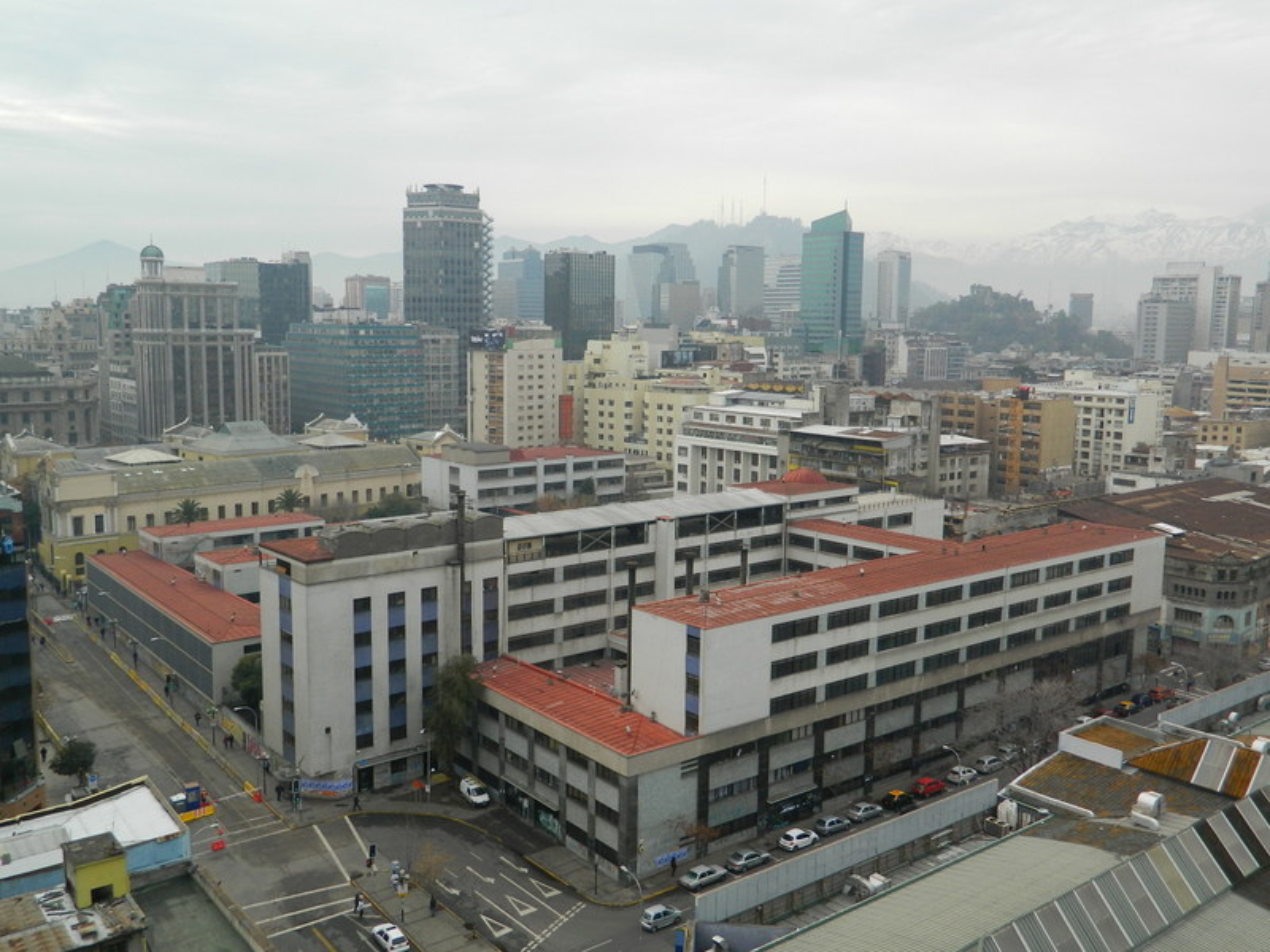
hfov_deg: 58.4
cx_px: 635
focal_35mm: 31
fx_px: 1137
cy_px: 476
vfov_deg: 45.4
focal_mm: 5.6
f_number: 3.2
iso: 80
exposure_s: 1/400
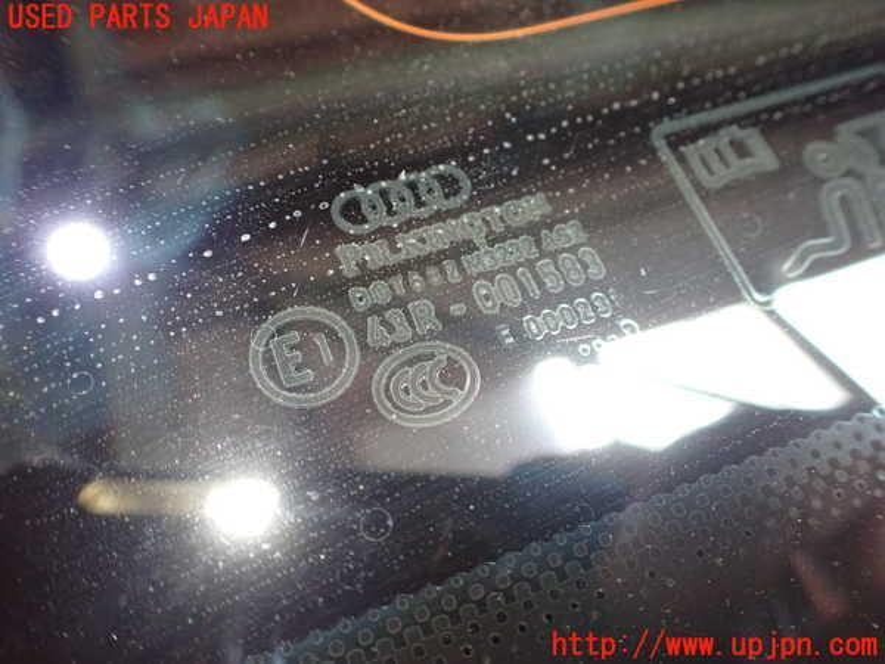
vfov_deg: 46.8
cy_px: 332
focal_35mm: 30
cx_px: 442
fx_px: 767
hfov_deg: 60.0
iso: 800
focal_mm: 5.4
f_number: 2.3
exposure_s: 1/60
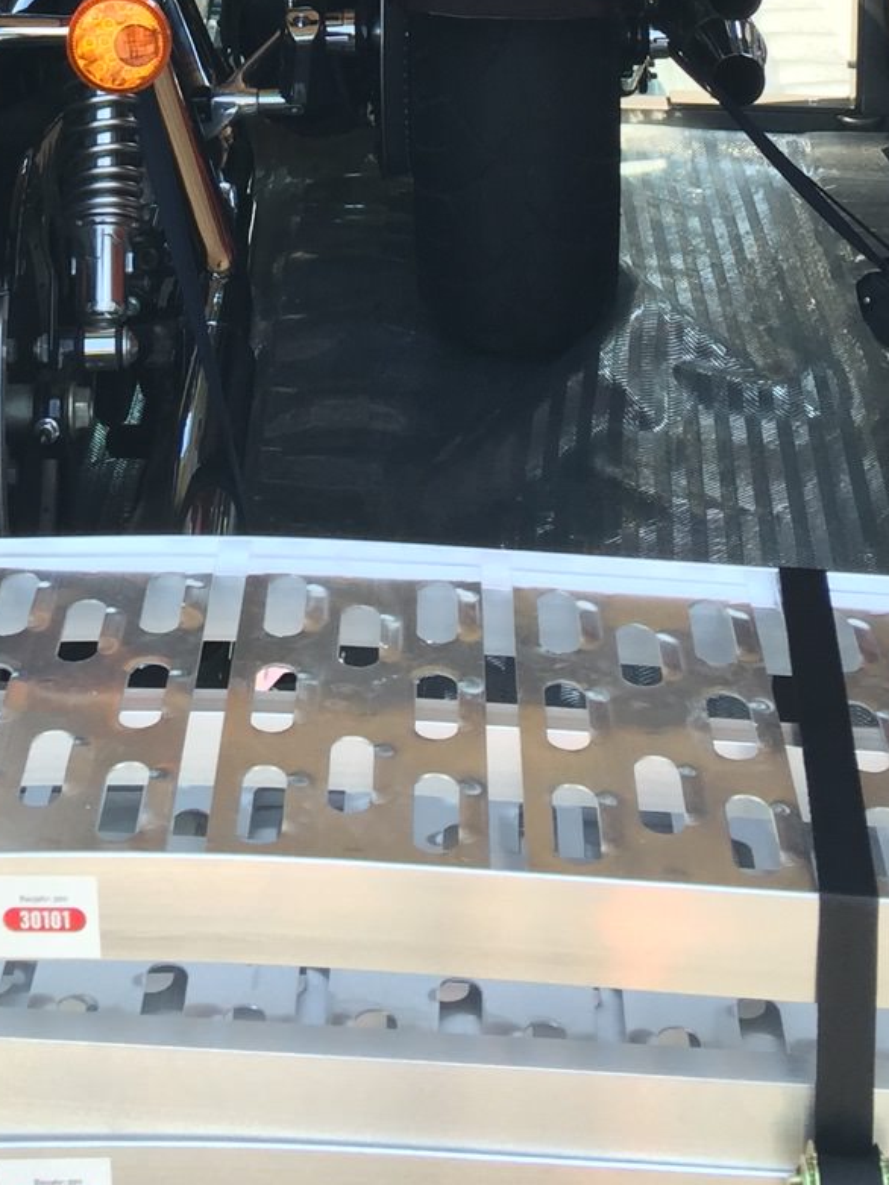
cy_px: -357
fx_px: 2602
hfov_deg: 19.3
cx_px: 270
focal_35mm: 76
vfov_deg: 22.8
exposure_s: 1/181
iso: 32
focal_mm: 4.15
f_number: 2.2
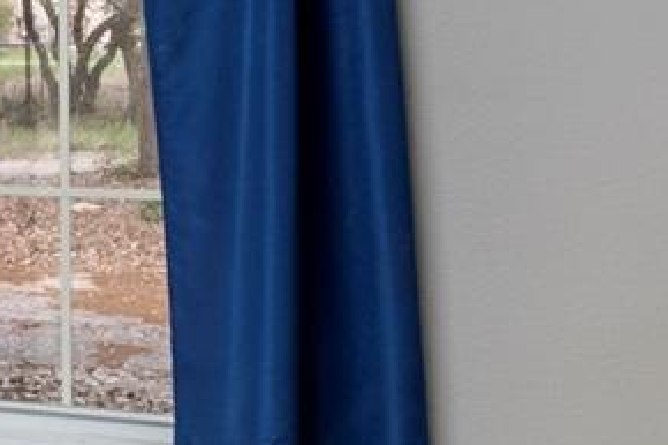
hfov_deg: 16.7
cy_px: 92
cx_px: -578
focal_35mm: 99
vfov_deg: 13.7
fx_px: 1836
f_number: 8
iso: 400
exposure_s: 1/2.5
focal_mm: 14
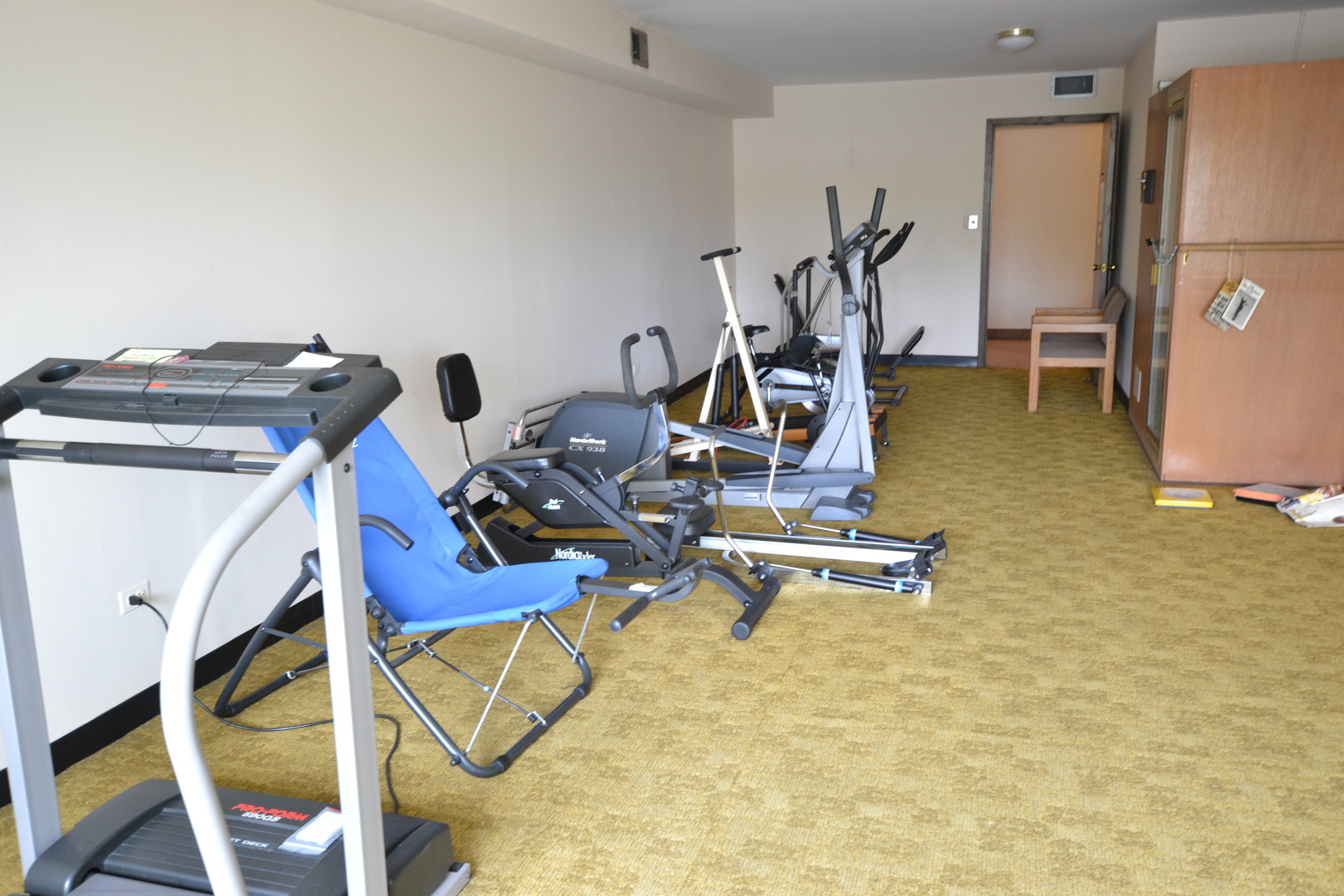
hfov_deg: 61.9
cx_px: 672
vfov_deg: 43.6
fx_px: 1120
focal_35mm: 30
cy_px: 448
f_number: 3.5
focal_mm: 20
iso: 800
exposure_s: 1/20
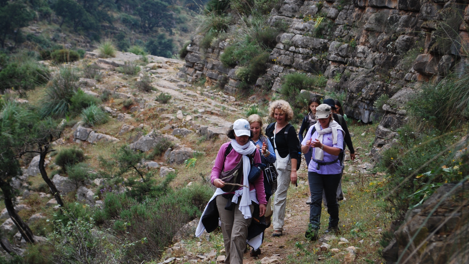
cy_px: 148
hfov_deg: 24.3
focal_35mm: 88
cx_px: 232
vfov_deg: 13.8
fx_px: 1089
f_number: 5.6
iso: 110
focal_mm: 55
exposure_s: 1/125
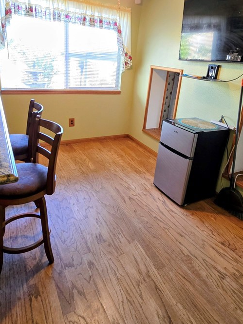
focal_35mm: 20
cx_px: 124
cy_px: 139
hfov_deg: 66.0
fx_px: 187
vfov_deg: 81.2
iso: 160
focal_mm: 2.2
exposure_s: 1/60
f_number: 2.2
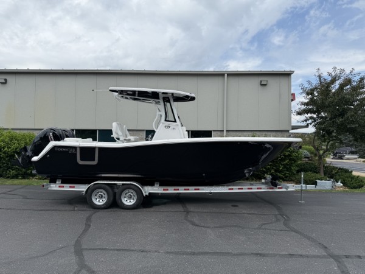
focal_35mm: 24
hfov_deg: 71.6
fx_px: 253
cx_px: 182
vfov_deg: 56.8
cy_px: 137
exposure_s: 1/4405
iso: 80
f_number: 1.78
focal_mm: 6.76
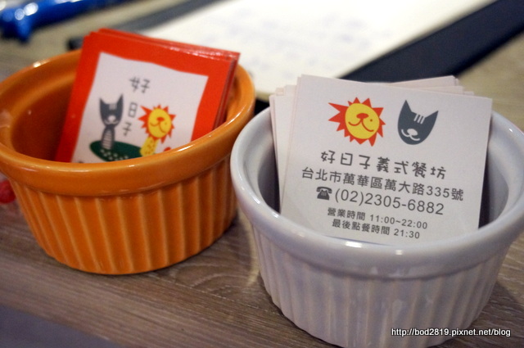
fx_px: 654
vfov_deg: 29.8
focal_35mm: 45
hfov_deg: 43.7
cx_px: 262
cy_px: 174
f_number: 5
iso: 2500
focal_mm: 30
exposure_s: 1/60
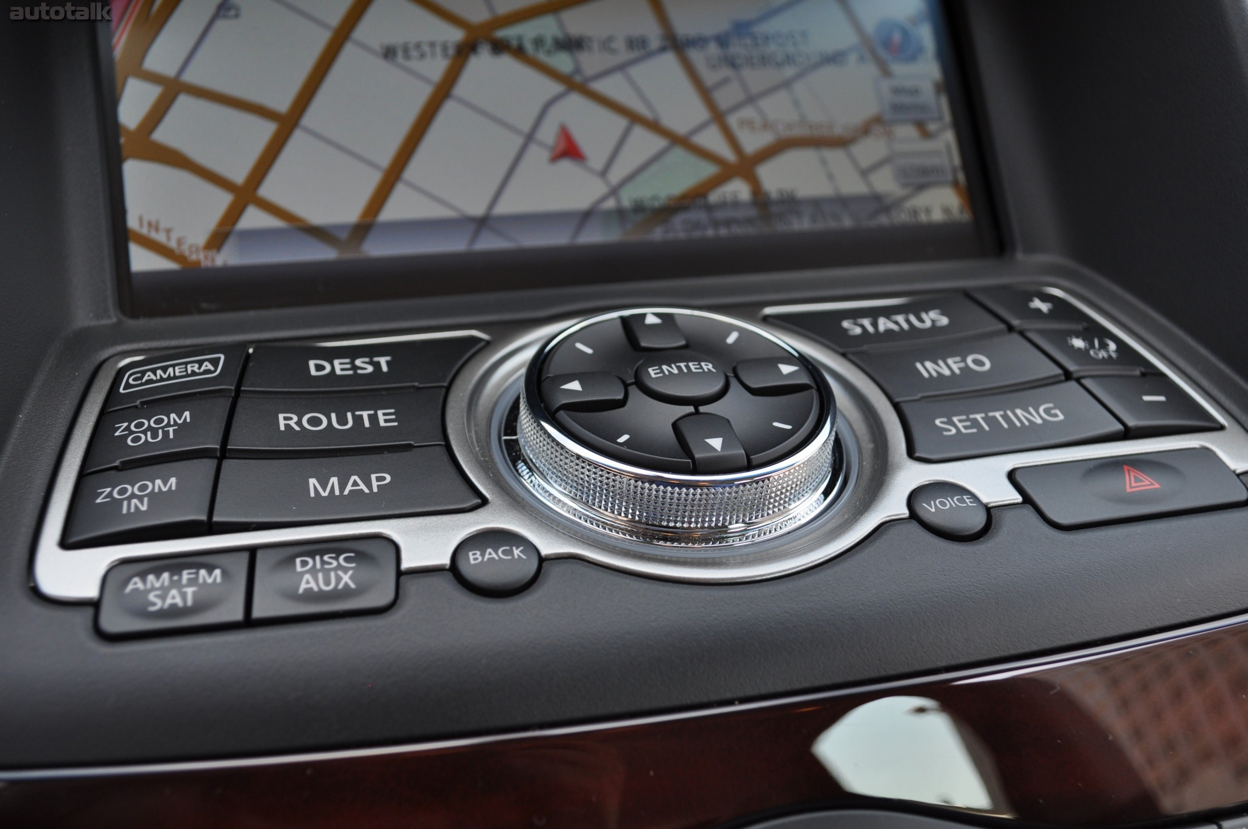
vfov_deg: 28.0
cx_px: 624
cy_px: 414
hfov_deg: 41.2
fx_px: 1662
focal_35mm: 48
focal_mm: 32
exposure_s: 1/125
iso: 220
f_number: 5.6
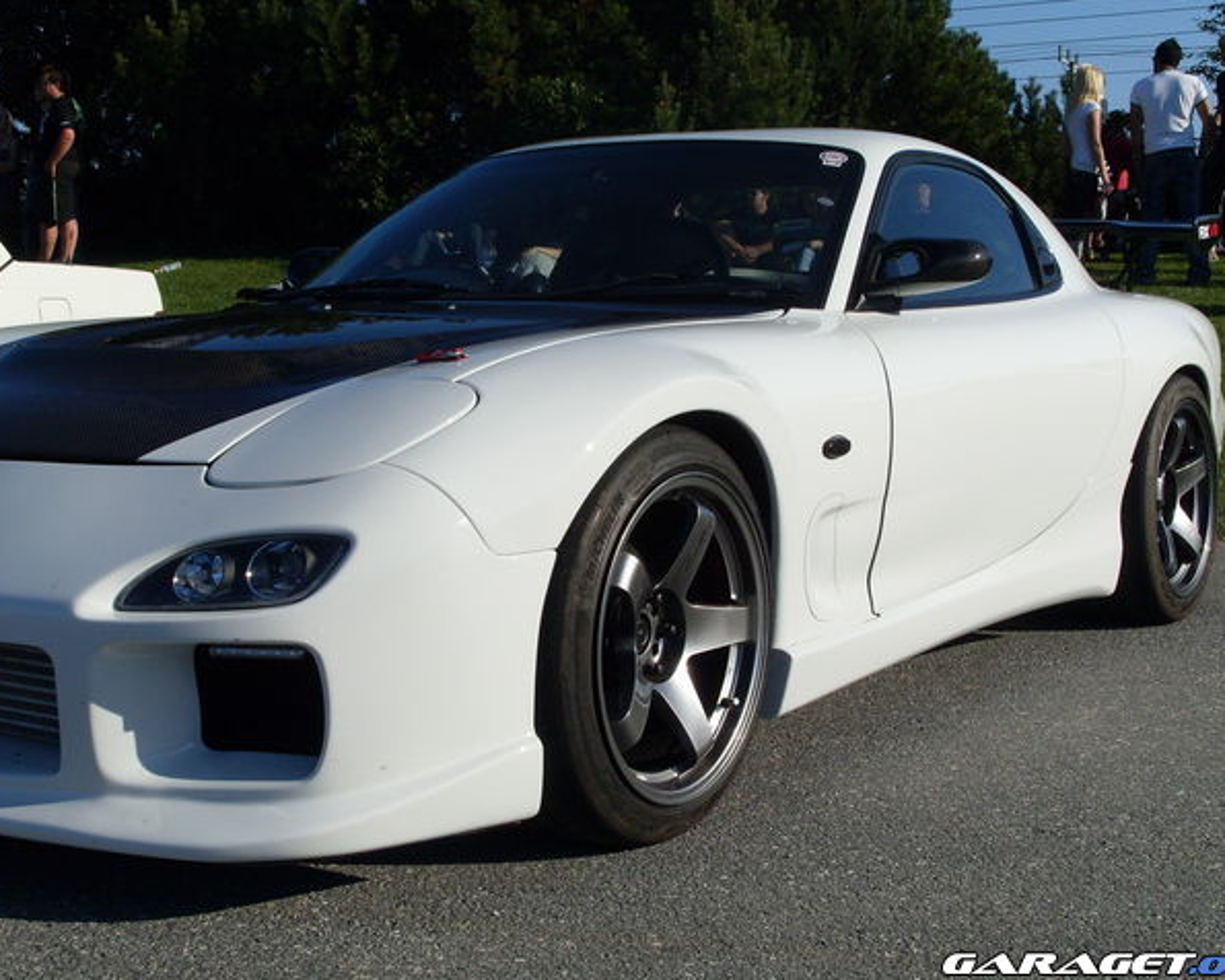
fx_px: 2284
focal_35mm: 63
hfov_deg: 30.0
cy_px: 490
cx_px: 636
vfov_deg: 24.2
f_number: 9.9
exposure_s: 1/250
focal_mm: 9.9
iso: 80
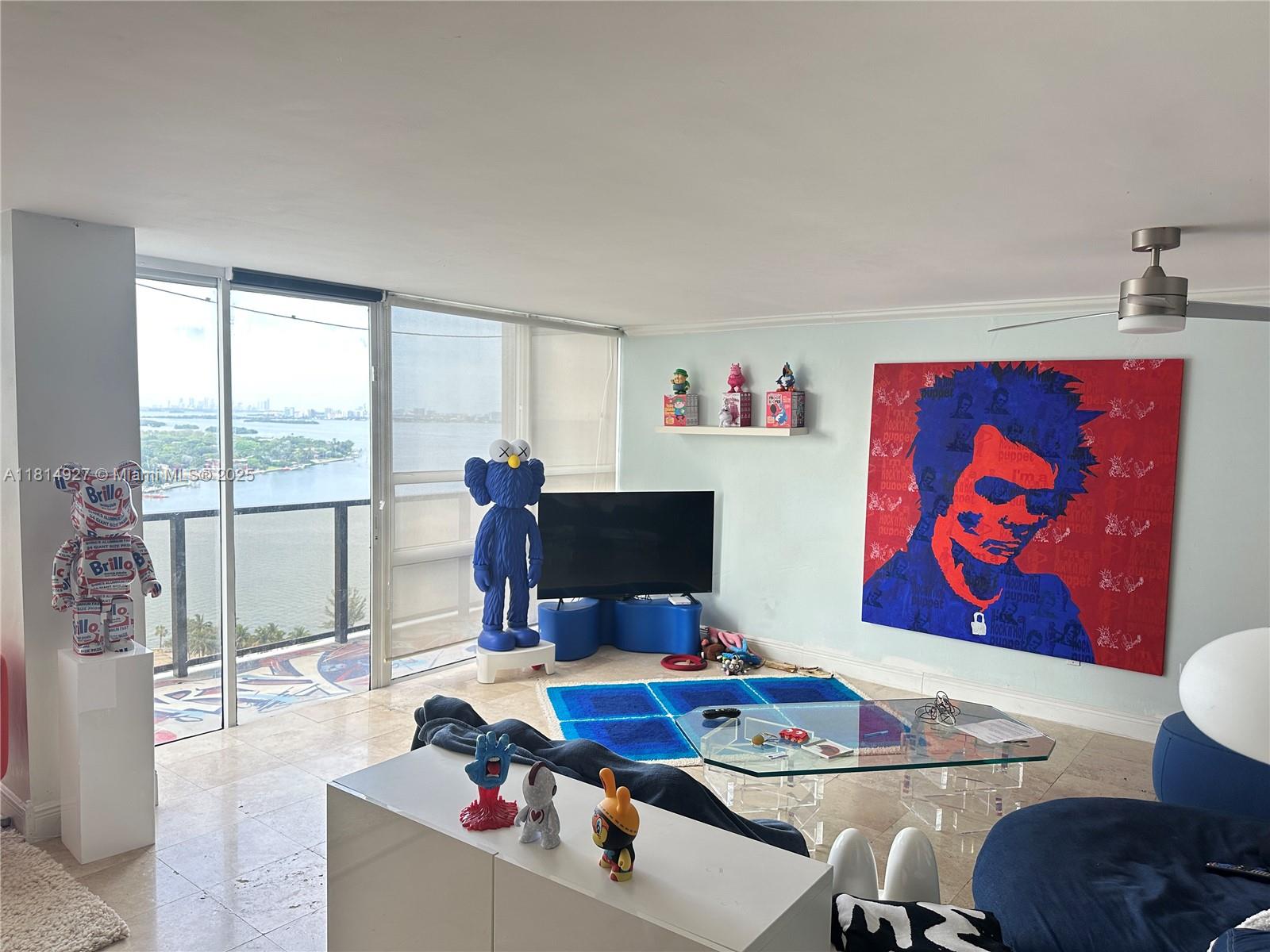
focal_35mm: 24
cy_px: 476
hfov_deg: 71.6
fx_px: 881
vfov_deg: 56.8
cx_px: 635
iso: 100
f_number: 1.78
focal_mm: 6.86
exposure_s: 1/121
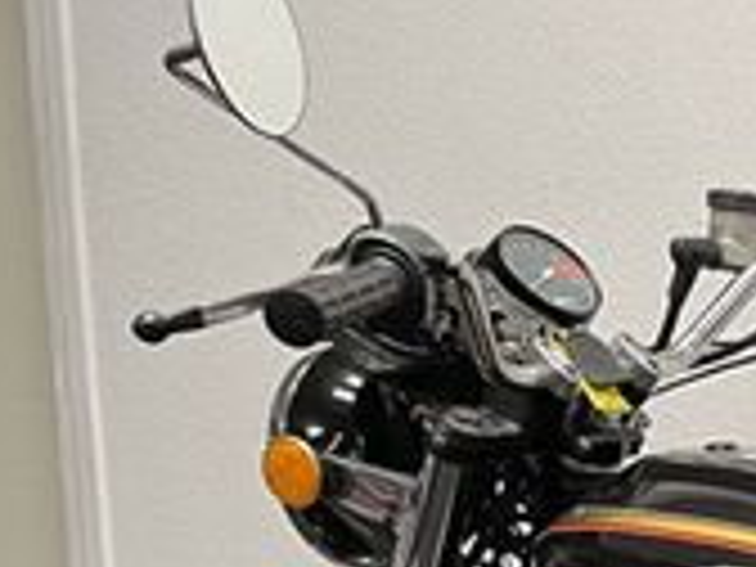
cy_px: 927
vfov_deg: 13.8
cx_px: 1341
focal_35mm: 99
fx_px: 2162
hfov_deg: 16.7
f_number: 1.6
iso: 100
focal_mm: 5.1
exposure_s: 1/50
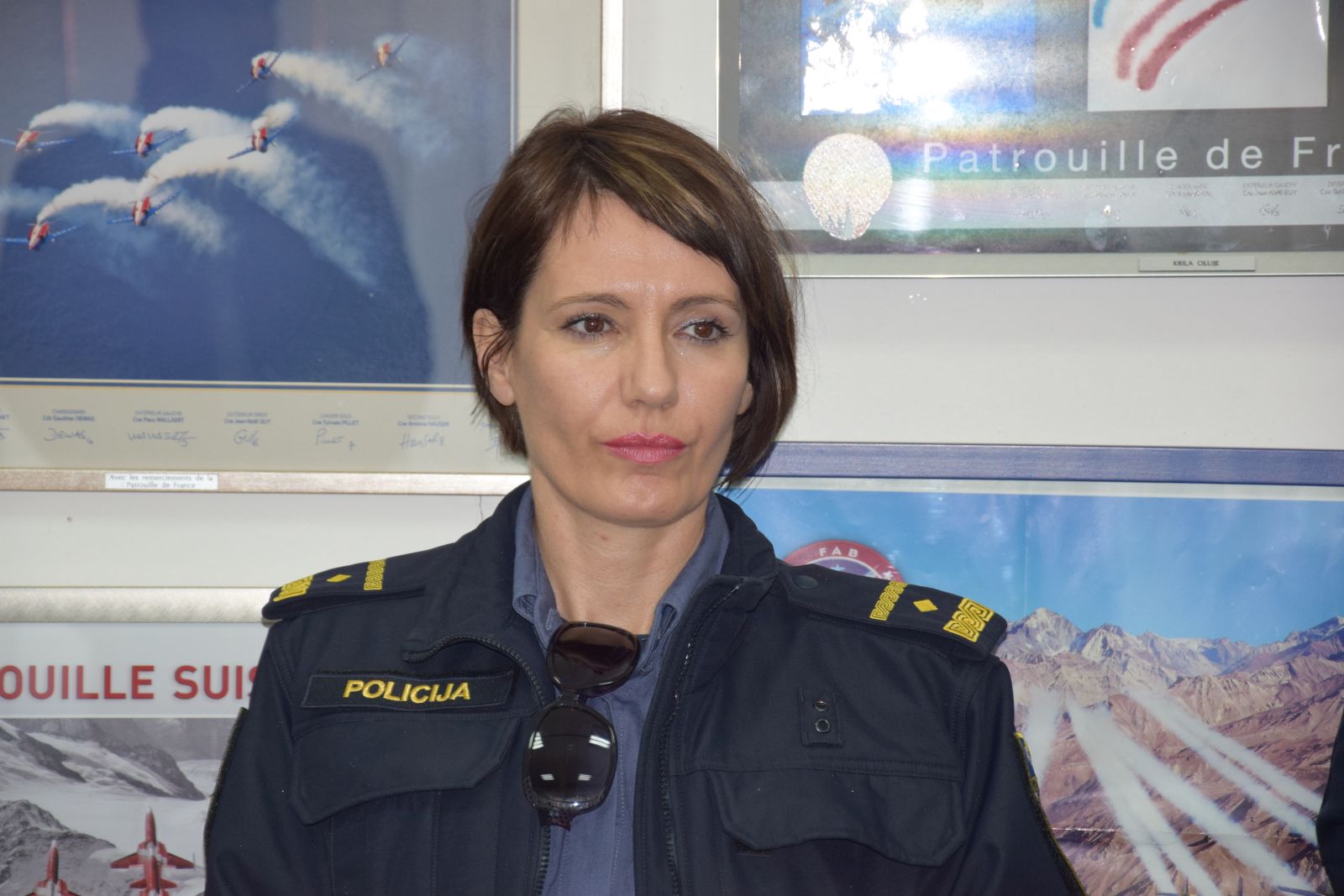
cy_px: 448
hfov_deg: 13.0
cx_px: 672
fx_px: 5880
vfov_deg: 8.7
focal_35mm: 158
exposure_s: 1/80
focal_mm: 105
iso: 800
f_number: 5.6
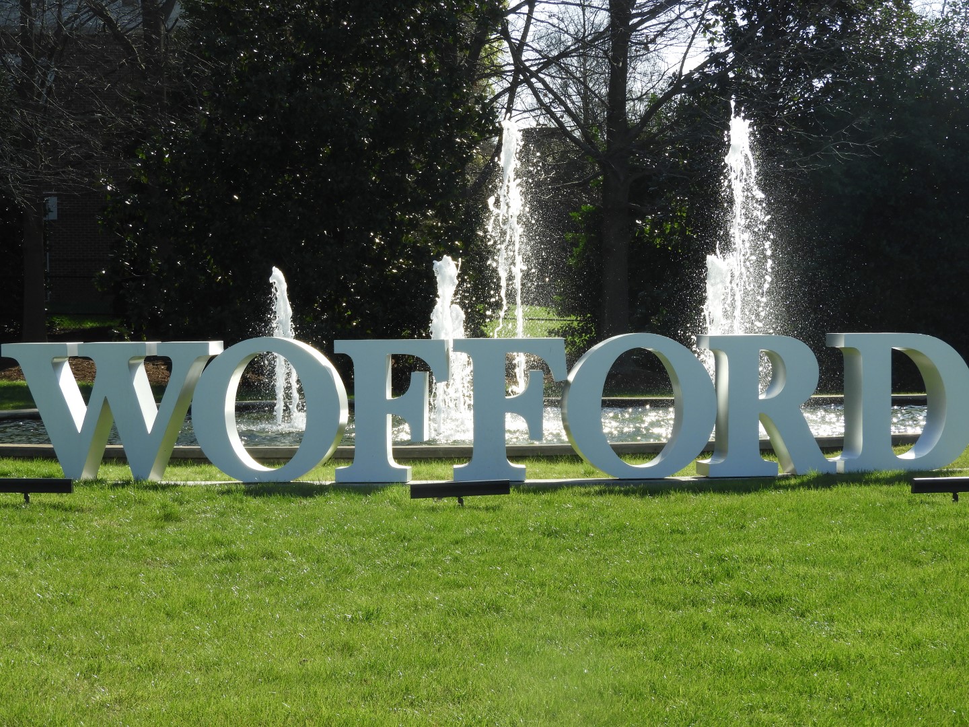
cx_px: 484
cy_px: 364
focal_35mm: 105
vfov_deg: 14.1
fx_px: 2939
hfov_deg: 18.7
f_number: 4.8
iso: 100
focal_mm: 18.8
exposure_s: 1/400
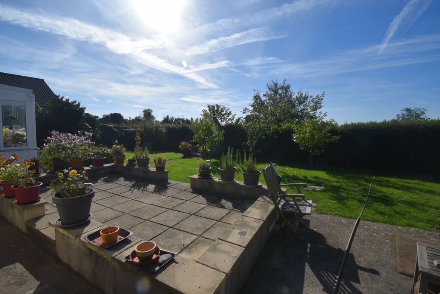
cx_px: 220
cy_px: 147
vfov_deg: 77.3
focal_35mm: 15
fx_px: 183
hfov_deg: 100.4
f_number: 11
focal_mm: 10
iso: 200
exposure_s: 1/500
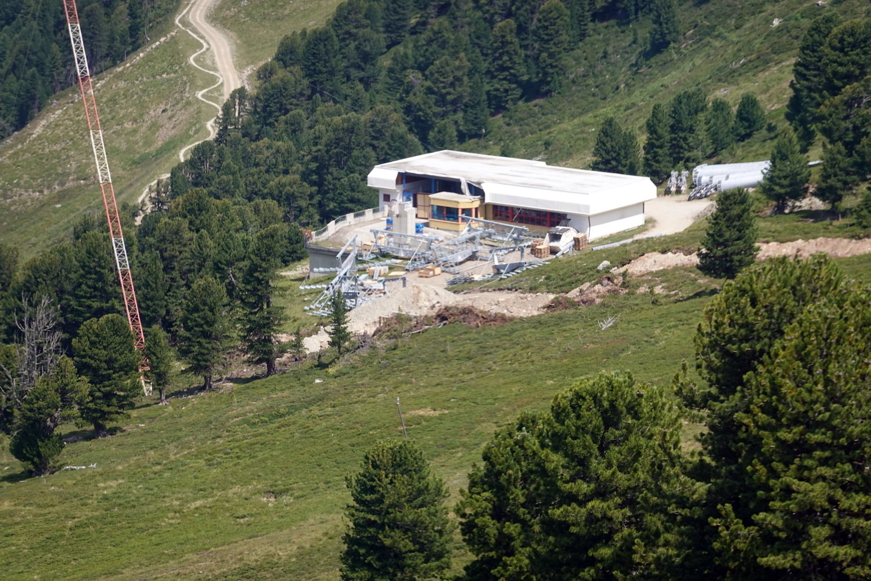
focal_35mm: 159
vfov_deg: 8.6
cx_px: 436
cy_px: 290
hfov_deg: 12.9
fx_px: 3847
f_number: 5.6
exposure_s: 1/200
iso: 125
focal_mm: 57.82
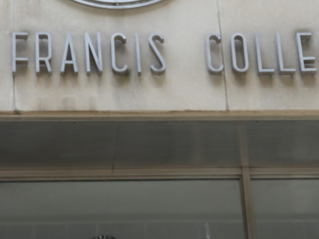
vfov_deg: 9.1
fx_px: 1502
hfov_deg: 12.1
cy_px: 27
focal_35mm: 163
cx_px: 153
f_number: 4.5
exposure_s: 1/100
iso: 100
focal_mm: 14.3
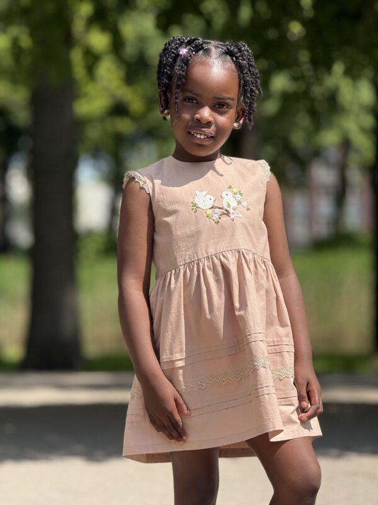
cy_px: 252
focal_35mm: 120
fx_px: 1747
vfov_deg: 16.4
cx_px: 189
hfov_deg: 12.3
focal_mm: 15.66
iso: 50
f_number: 2.8
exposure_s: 1/736
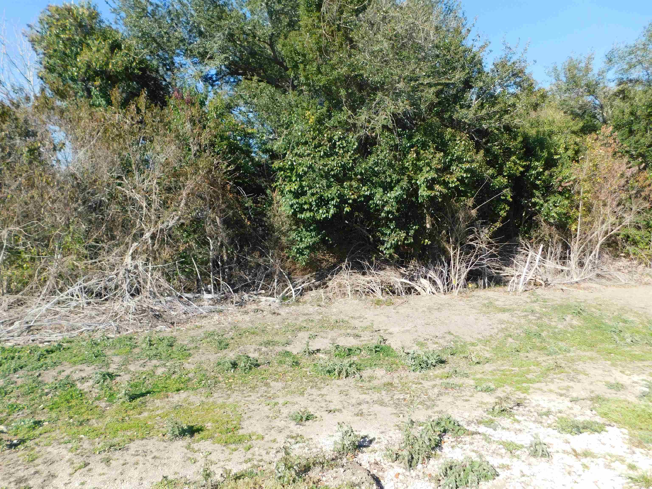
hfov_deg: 73.9
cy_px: 244
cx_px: 326
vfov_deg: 58.9
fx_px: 433
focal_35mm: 23
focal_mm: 4
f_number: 3
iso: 125
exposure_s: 1/800
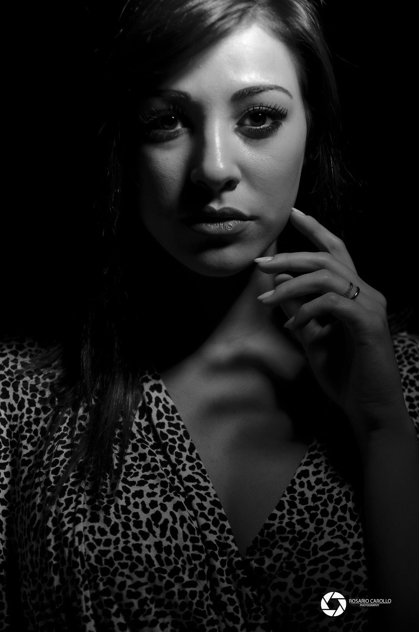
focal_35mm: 75
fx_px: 1315
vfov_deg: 27.0
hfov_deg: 18.1
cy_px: 316
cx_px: 210
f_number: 3.2
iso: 500
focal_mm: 50
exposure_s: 1/320
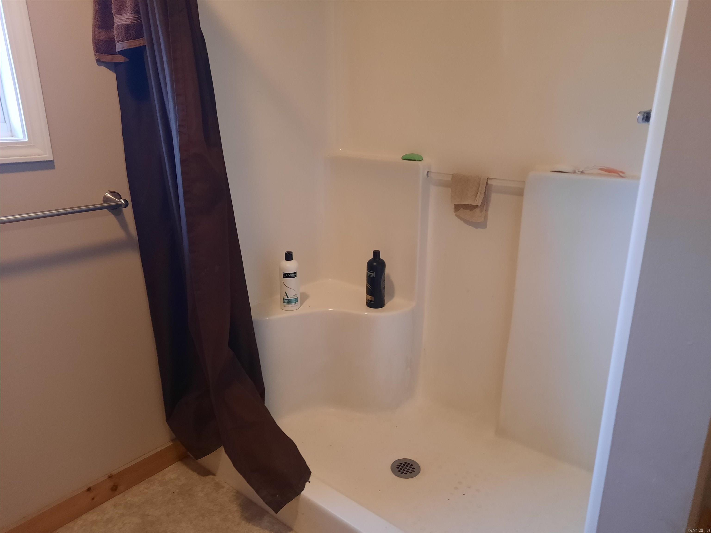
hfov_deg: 69.4
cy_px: 266
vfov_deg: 54.9
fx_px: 513
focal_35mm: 25
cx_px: 356
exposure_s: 1/30
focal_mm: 4.6
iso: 320
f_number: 2
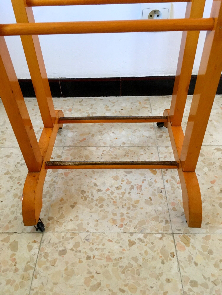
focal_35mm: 29
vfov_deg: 61.7
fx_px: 248
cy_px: 148
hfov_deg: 48.2
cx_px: 111
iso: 125
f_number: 2.2
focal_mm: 4.15
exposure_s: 1/33
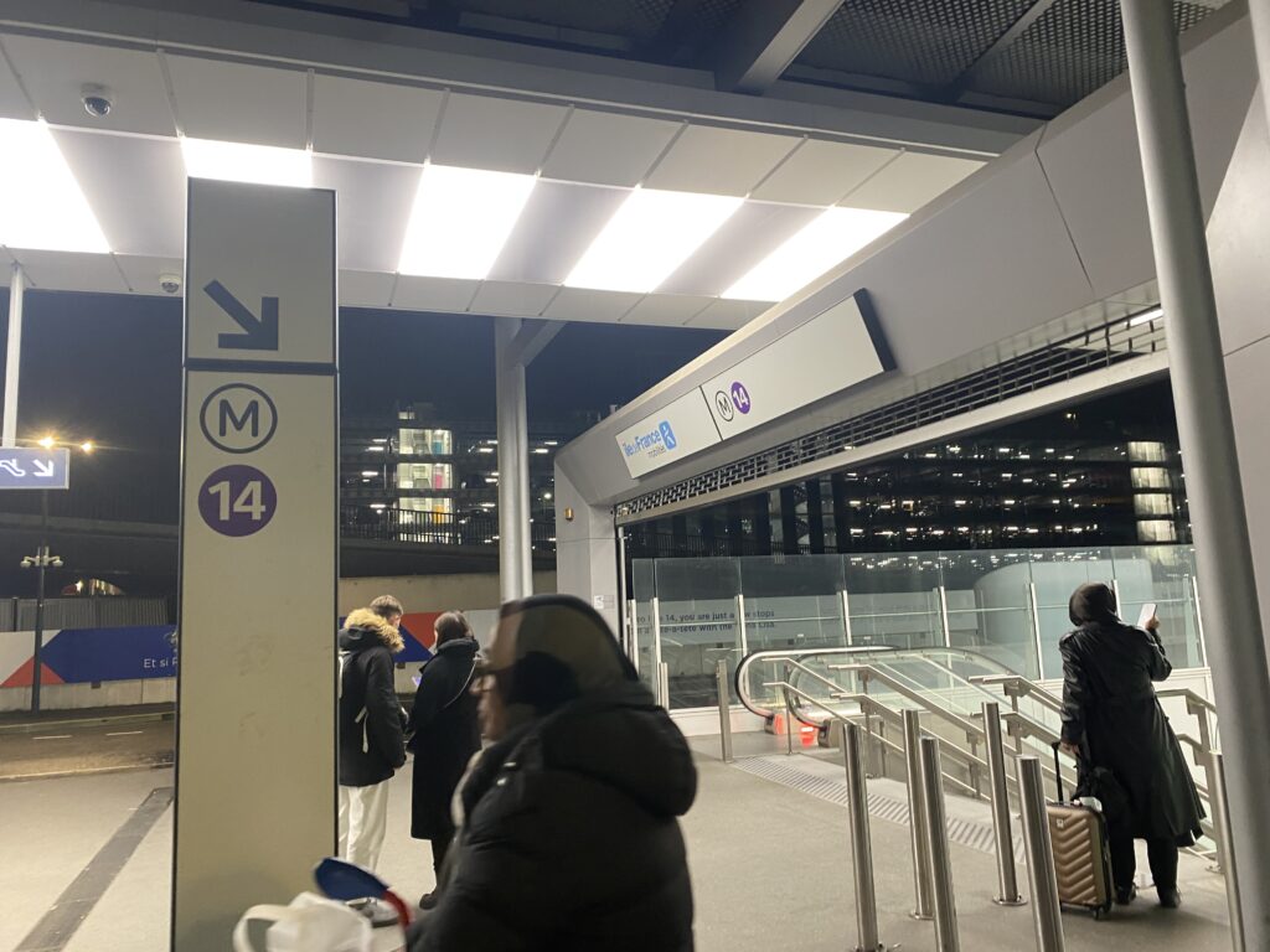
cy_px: 476
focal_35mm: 26
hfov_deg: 67.3
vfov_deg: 53.1
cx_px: 635
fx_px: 954
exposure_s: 1/50
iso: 125
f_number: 1.8
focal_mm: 4.25
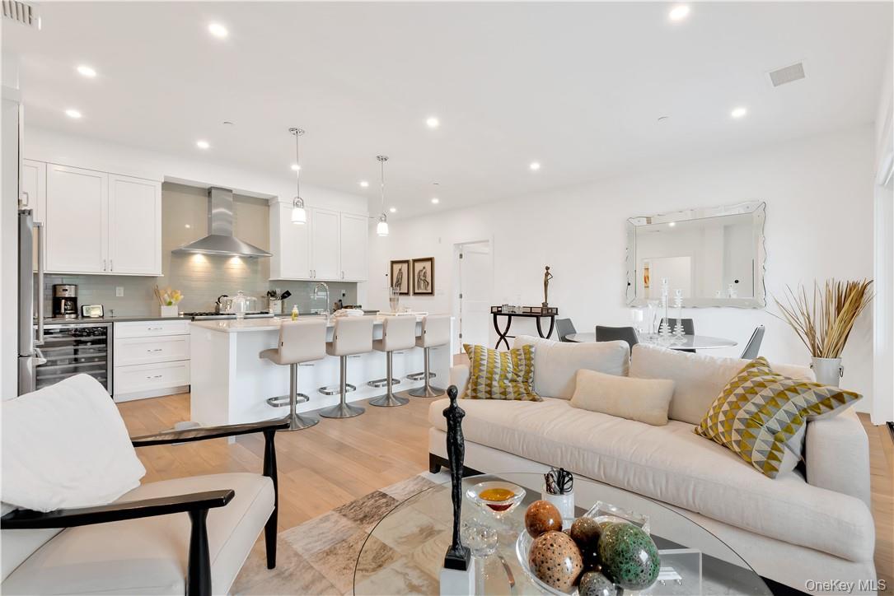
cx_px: 447
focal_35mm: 16
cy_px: 298
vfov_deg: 73.8
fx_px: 397
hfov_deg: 96.7
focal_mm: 16
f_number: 11
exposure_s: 1/10
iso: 200
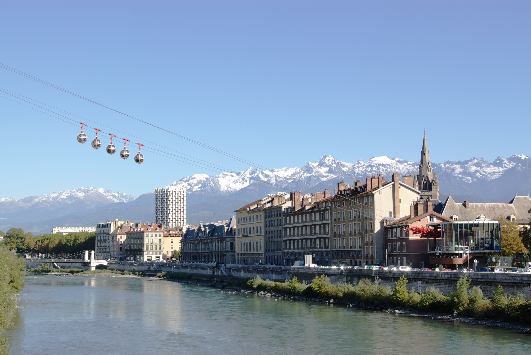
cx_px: 266
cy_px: 178
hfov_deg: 40.0
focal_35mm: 50
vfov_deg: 27.3
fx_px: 730
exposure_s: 1/500
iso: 200
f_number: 9
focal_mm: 33
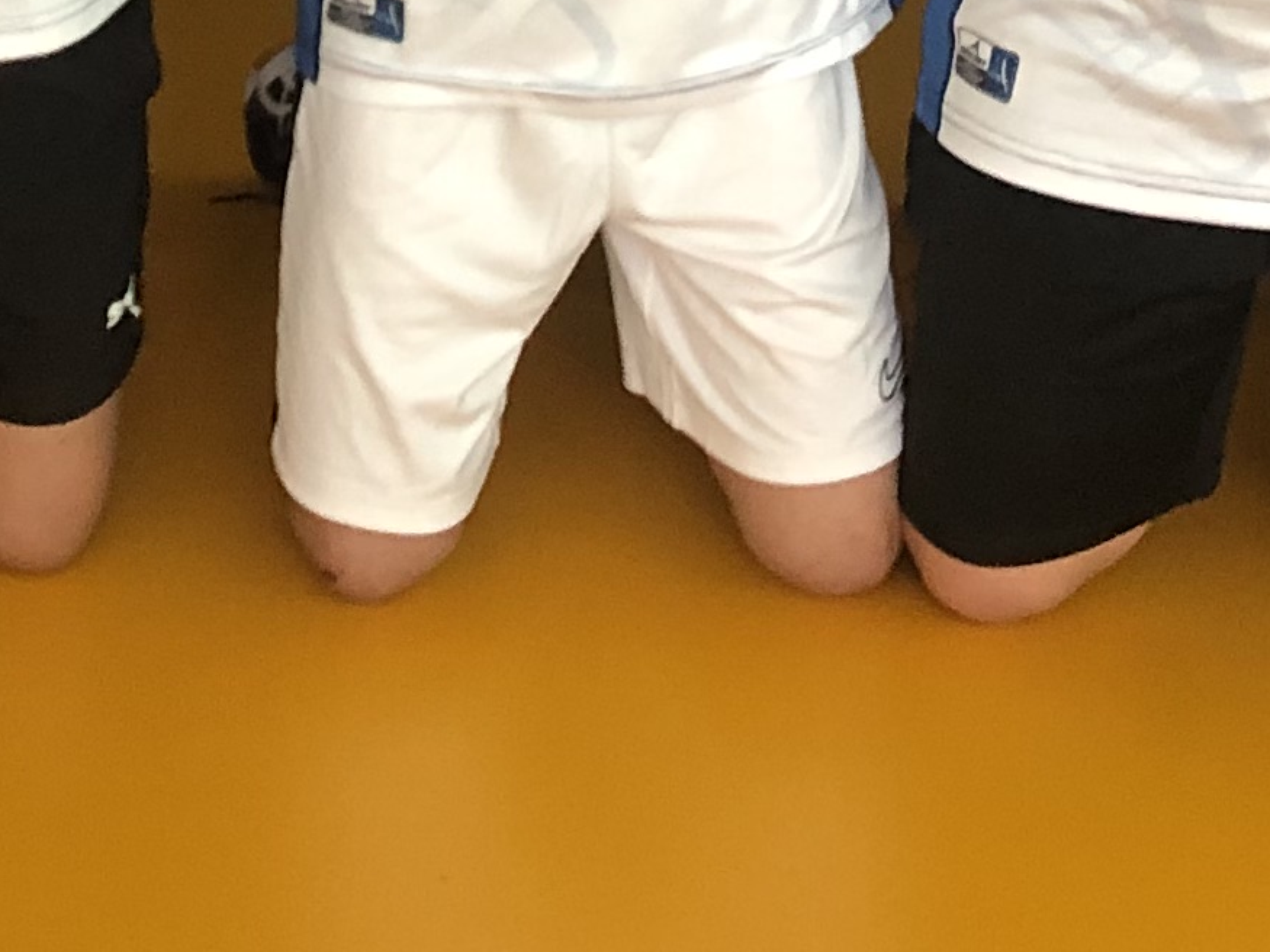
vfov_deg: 10.4
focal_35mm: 129
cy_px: -1067
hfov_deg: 15.2
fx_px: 4732
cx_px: 354
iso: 100
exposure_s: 1/13
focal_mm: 4
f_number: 1.8
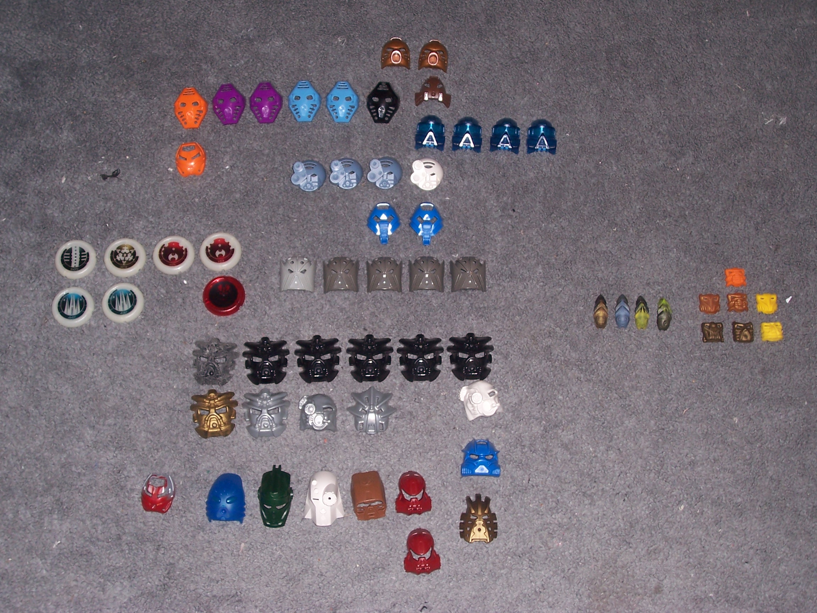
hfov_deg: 36.2
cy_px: 306
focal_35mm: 53
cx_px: 408
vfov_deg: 27.5
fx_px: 1251
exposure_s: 1/60
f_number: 3.4
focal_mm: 8.6
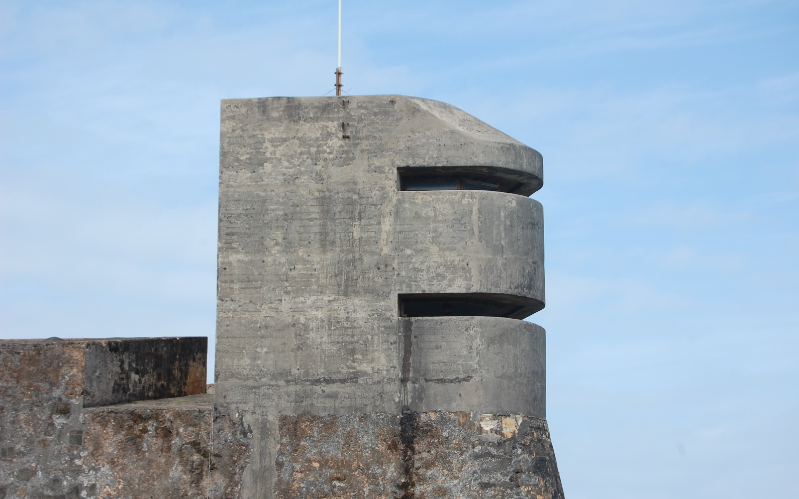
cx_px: 402
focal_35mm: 85
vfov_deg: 15.5
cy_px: 253
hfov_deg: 24.5
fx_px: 1840
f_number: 10
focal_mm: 55
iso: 200
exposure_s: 1/250
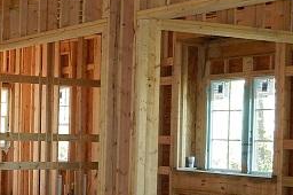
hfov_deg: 22.6
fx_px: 675
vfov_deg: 16.3
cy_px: 150
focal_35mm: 83
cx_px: -55
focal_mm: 4.5
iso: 220
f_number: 3.4
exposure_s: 1/30
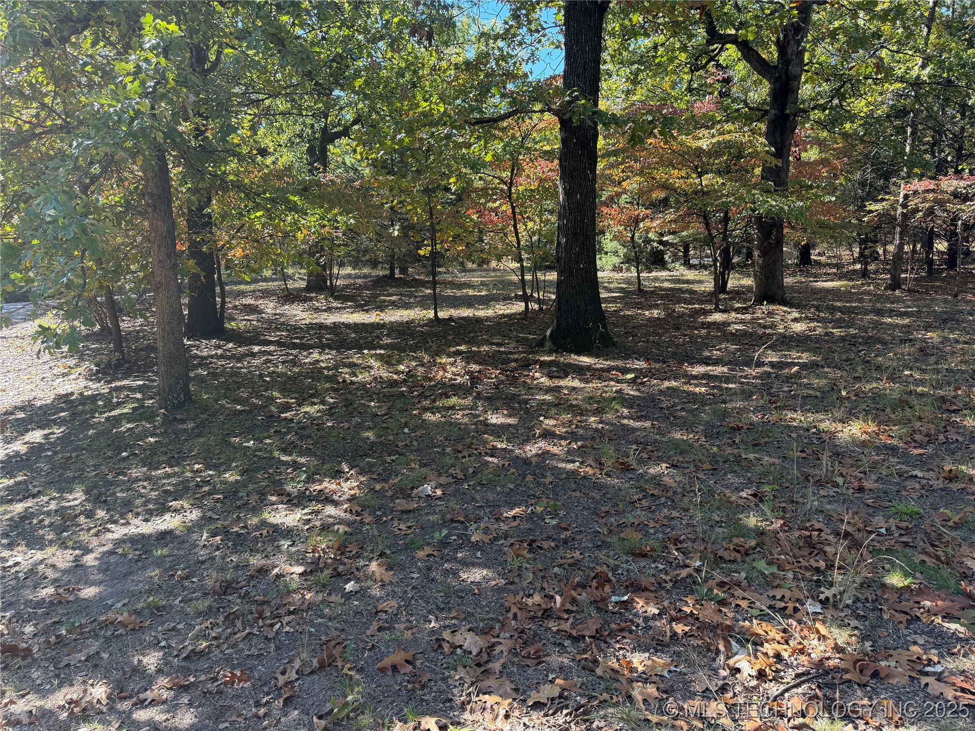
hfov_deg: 71.6
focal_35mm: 24
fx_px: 676
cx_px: 488
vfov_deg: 56.8
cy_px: 366
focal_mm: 6.76
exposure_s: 1/414
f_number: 1.78
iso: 100
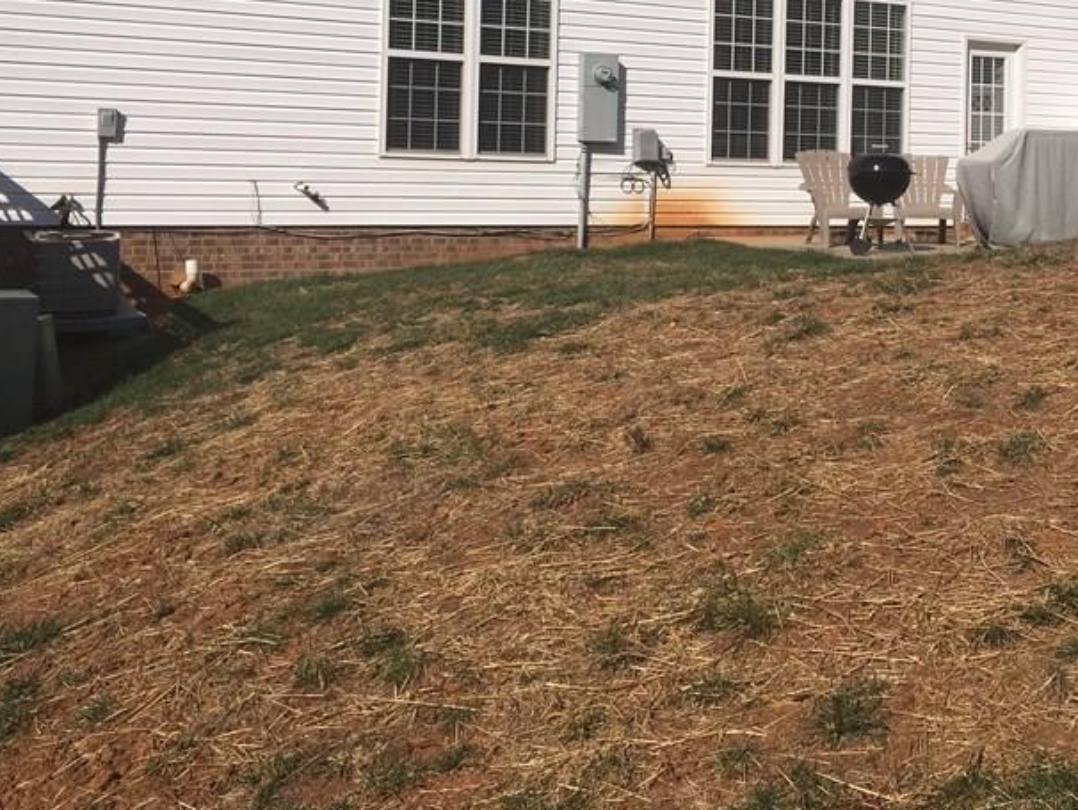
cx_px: 772
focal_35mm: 49
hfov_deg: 38.2
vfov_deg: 29.1
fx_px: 1527
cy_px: 167
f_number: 2.2
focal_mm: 4.15
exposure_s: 1/3846
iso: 25
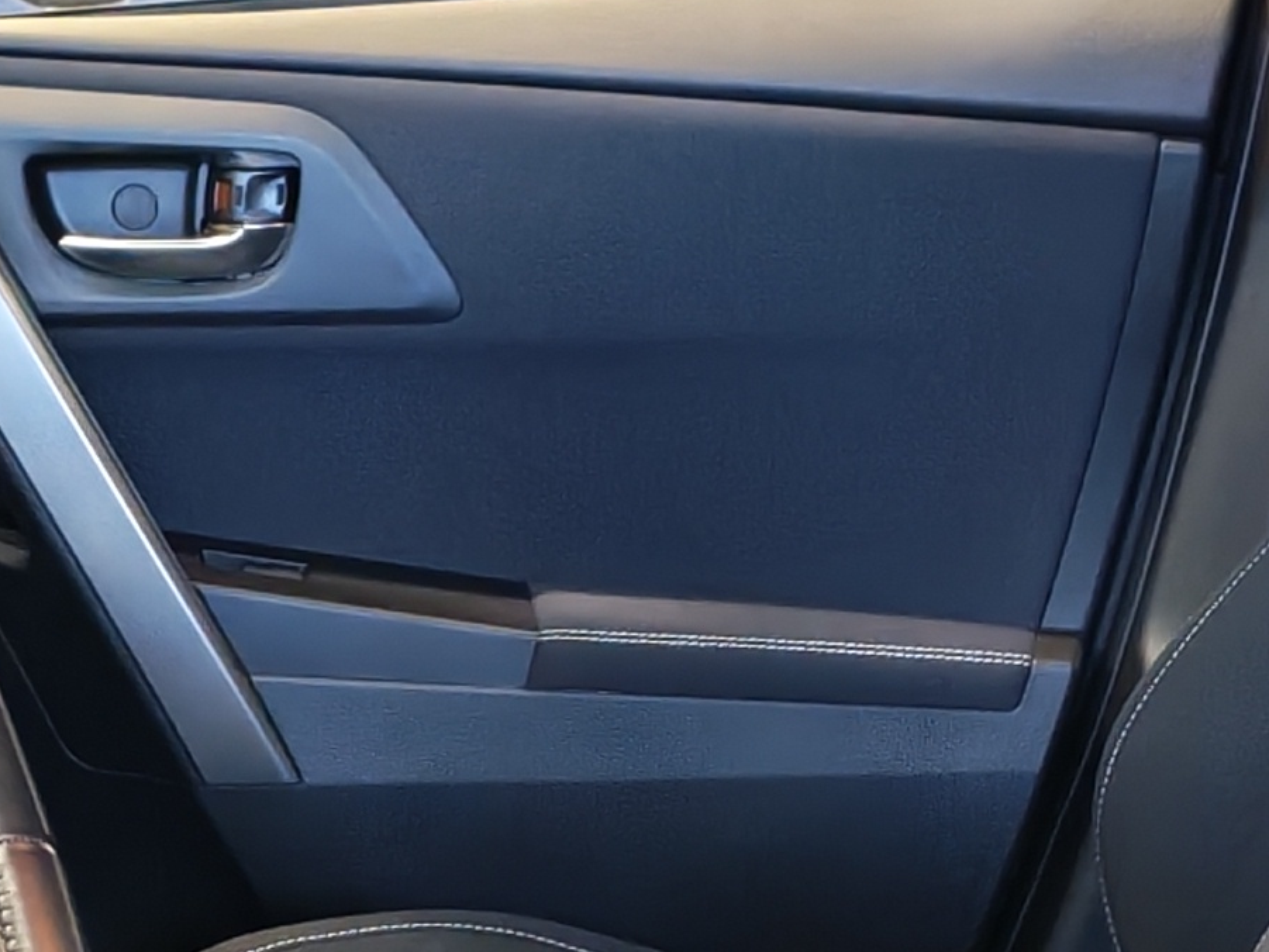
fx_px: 5500
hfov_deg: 13.1
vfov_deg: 9.7
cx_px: 458
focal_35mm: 150
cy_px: 1177
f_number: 1.9
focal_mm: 6.12
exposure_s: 1/100
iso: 1000
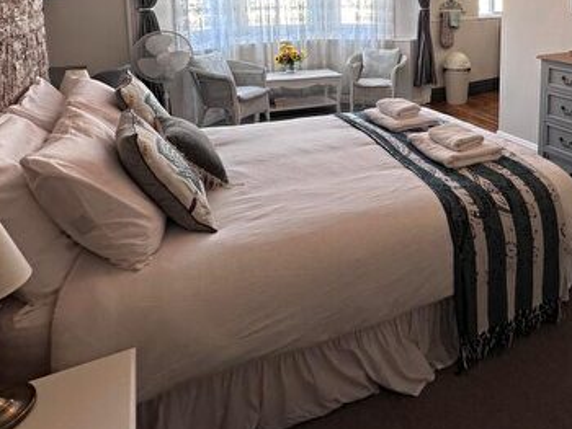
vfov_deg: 45.3
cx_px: 428
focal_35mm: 28
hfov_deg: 60.0
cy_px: 45
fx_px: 463
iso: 50
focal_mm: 2.22
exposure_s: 1/100
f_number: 2.2
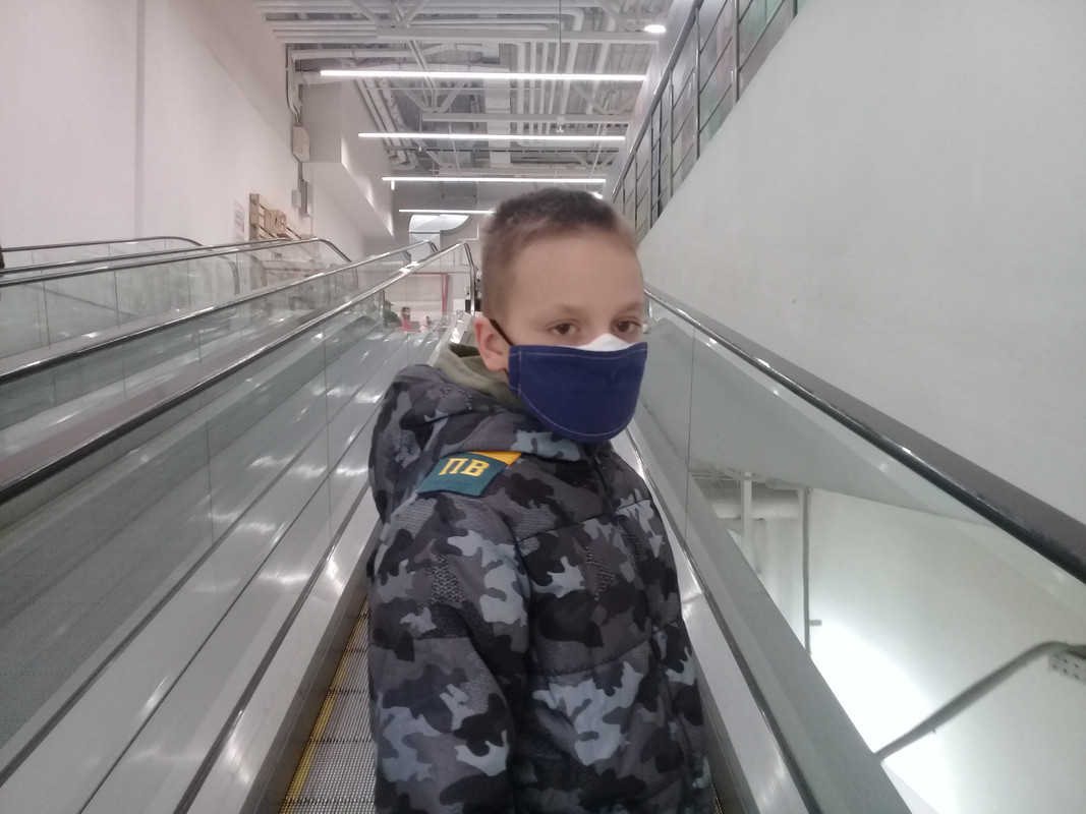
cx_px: 543
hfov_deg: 58.4
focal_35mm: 31
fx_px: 972
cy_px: 407
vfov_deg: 45.4
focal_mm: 3.3
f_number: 2.2
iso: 160
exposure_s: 1/33
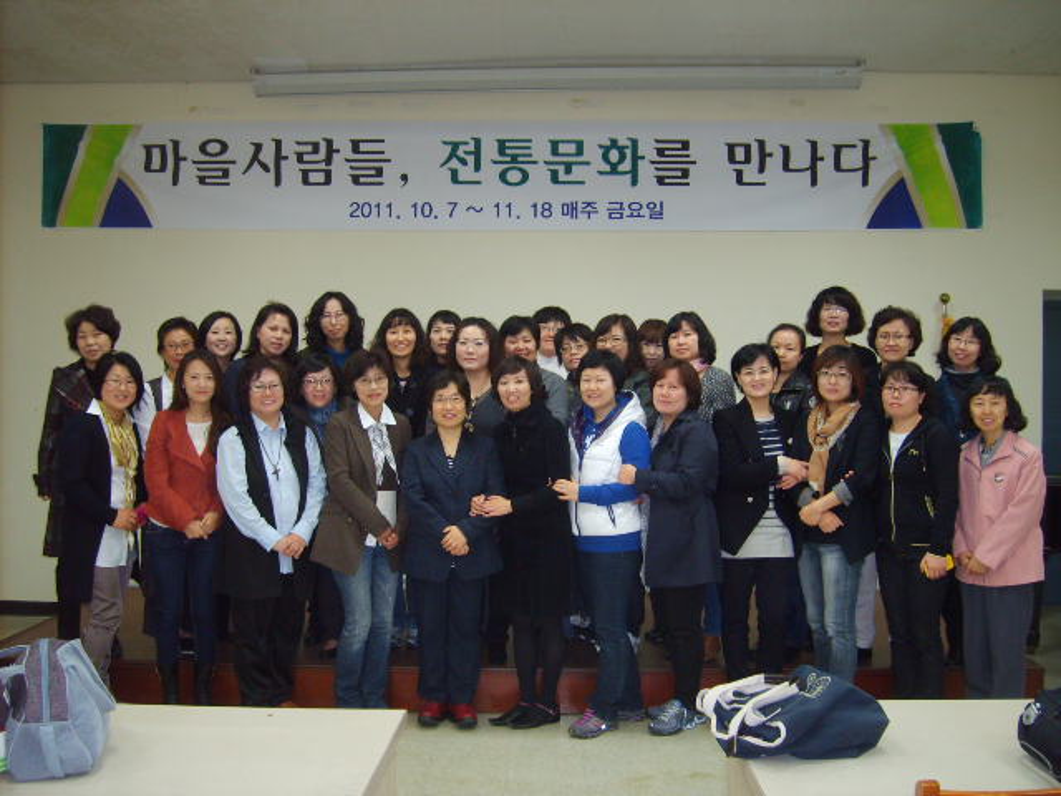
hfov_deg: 52.6
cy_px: 398
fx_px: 1073
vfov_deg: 40.7
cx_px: 530
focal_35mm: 35
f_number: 2.8
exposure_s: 1/45
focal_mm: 5.8
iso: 126
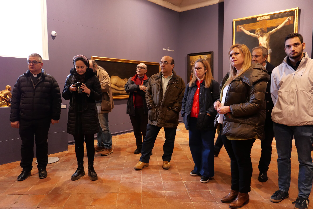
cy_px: 107
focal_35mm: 26
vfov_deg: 49.6
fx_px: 226
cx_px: 158
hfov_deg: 69.4
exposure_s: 1/60
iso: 800
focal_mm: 10.9
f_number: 1.7
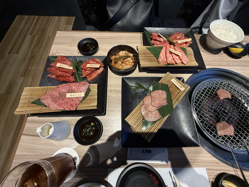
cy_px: 94
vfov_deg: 85.7
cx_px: 124
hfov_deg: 102.1
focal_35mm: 14
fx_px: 101
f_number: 2.2
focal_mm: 2.22
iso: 320
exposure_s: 1/100
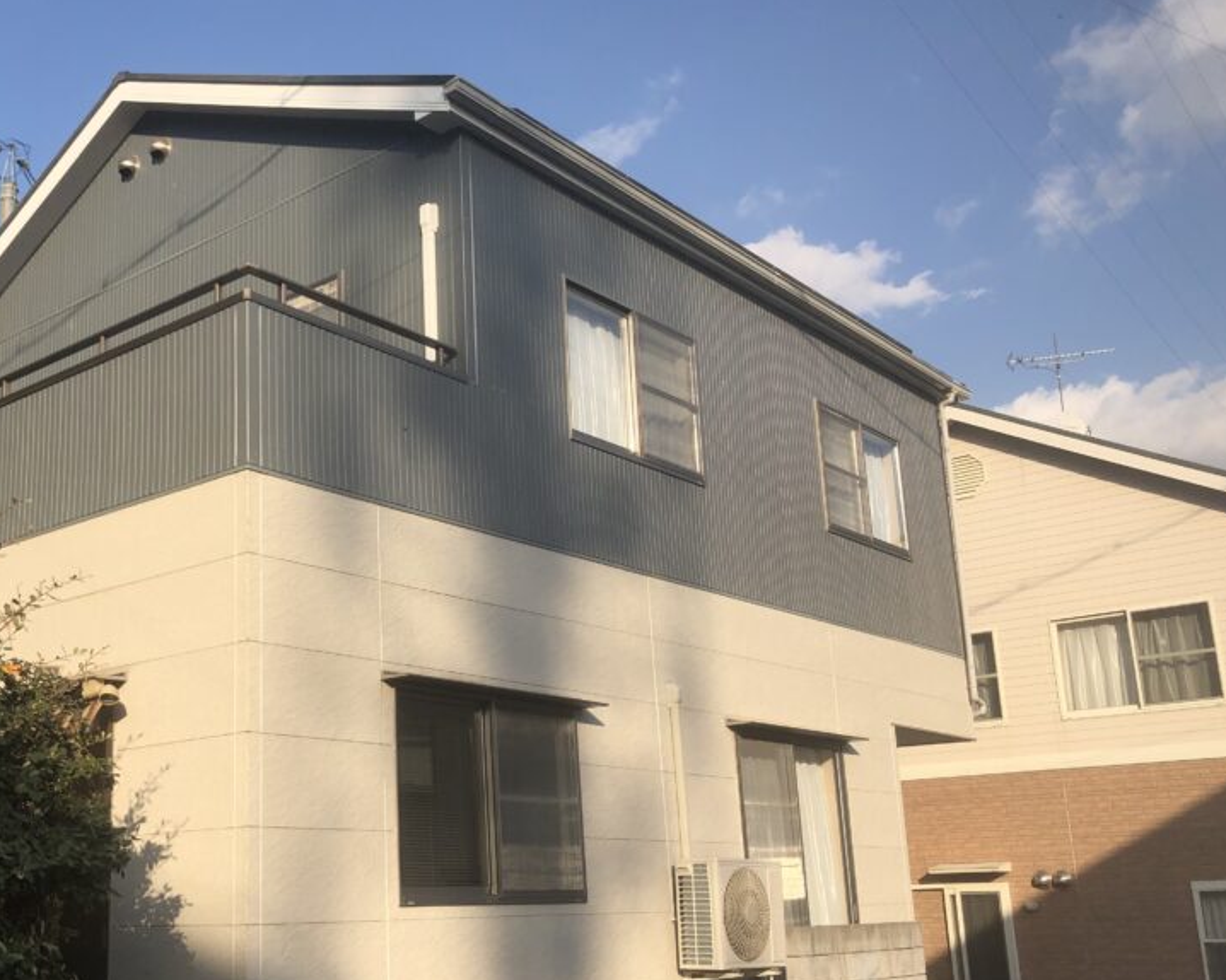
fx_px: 1415
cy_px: 565
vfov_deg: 38.1
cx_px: 377
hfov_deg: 45.9
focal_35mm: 39
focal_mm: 3.99
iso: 20
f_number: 1.8
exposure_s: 1/1845
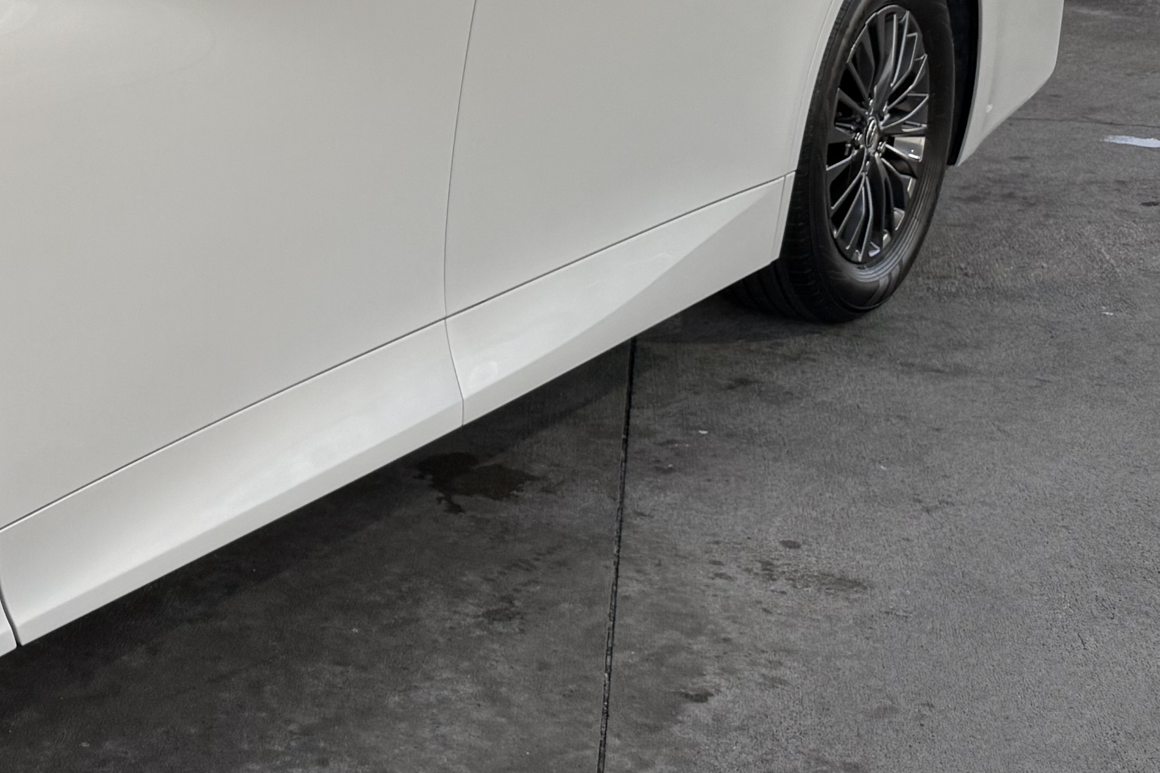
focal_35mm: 68
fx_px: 2191
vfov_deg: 19.6
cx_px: -329
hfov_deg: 25.7
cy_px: 49
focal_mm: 6.76
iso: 80
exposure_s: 1/120
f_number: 1.78
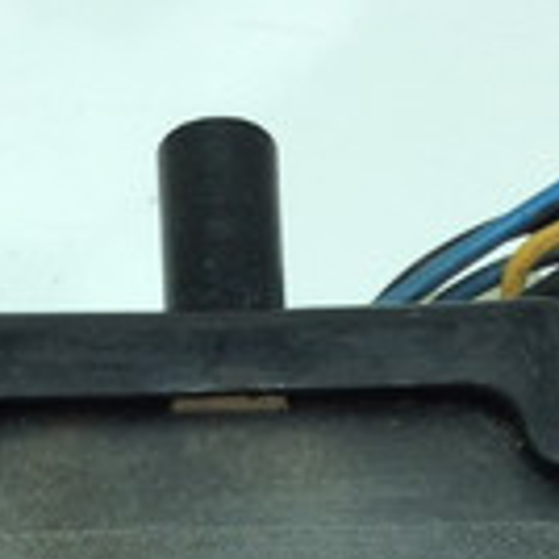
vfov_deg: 13.0
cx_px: 209
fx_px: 2302
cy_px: 884
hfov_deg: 13.8
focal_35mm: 126
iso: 32
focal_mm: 3.3
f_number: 2.4
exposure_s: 1/286
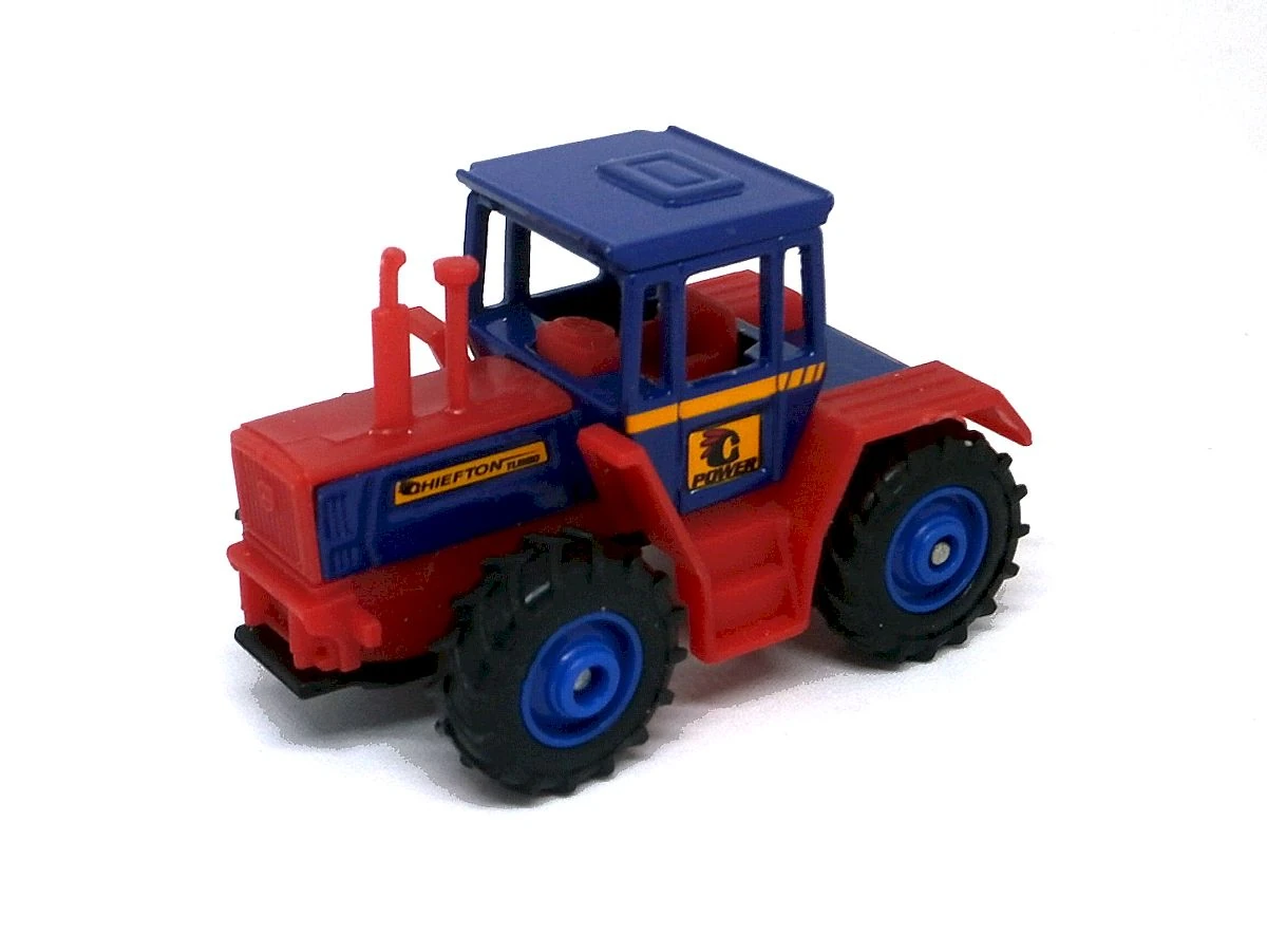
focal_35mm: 47
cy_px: 476
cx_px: 634
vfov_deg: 30.9
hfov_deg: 40.4
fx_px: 1721
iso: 125
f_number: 3.4
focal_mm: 8.3
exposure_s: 1/80
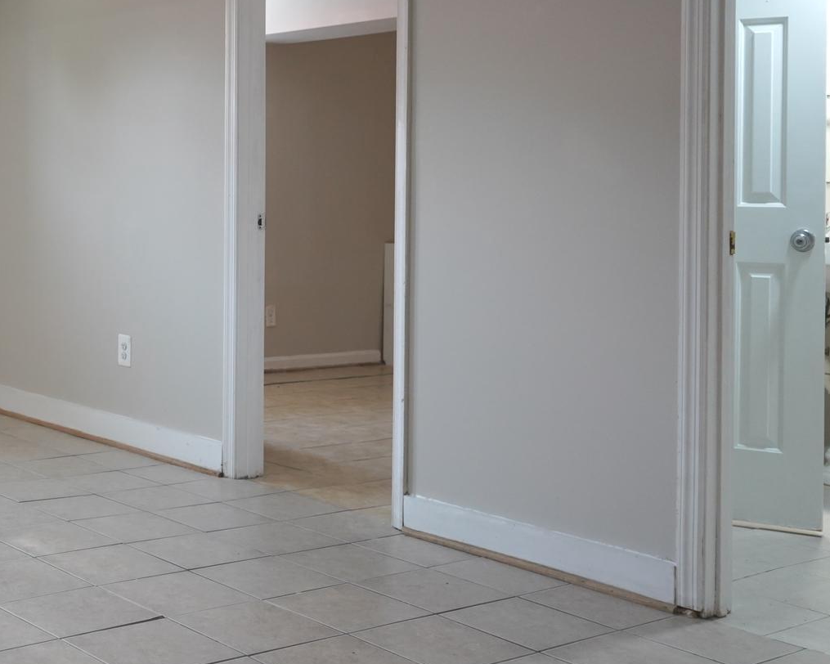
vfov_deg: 28.3
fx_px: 1302
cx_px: 77
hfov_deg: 33.4
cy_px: 187
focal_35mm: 53
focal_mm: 28
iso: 1600
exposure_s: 1/160
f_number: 3.5
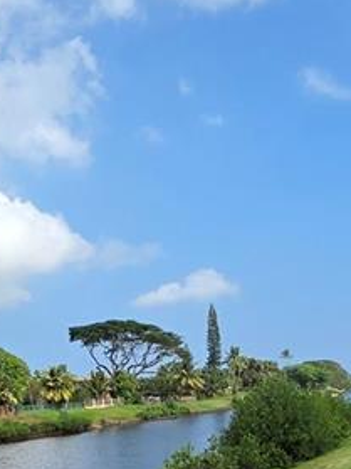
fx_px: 758
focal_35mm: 56
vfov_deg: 32.8
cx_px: 113
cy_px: 410
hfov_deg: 25.9
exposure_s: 1/2271
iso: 40
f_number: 1.9
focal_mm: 2.2
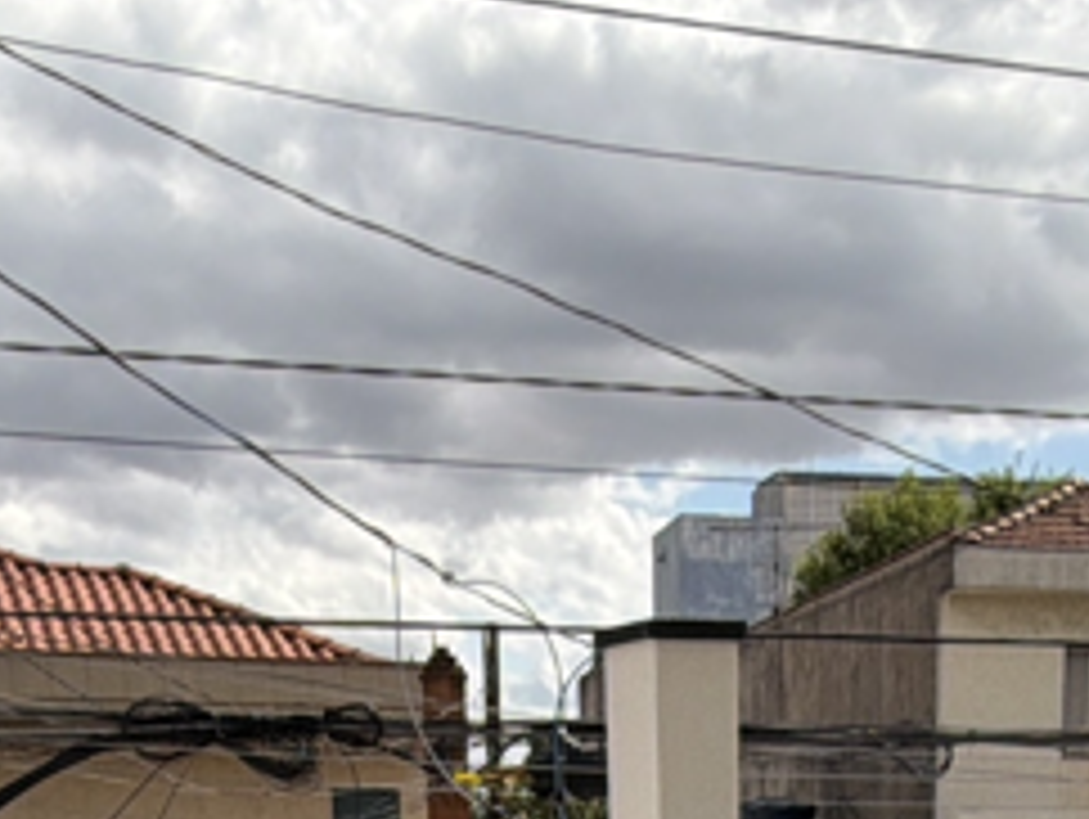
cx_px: 774
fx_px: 2330
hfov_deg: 26.1
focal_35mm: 74
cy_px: 1616
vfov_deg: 15.9
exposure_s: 1/1068
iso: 20
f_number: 2.2
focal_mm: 2.22
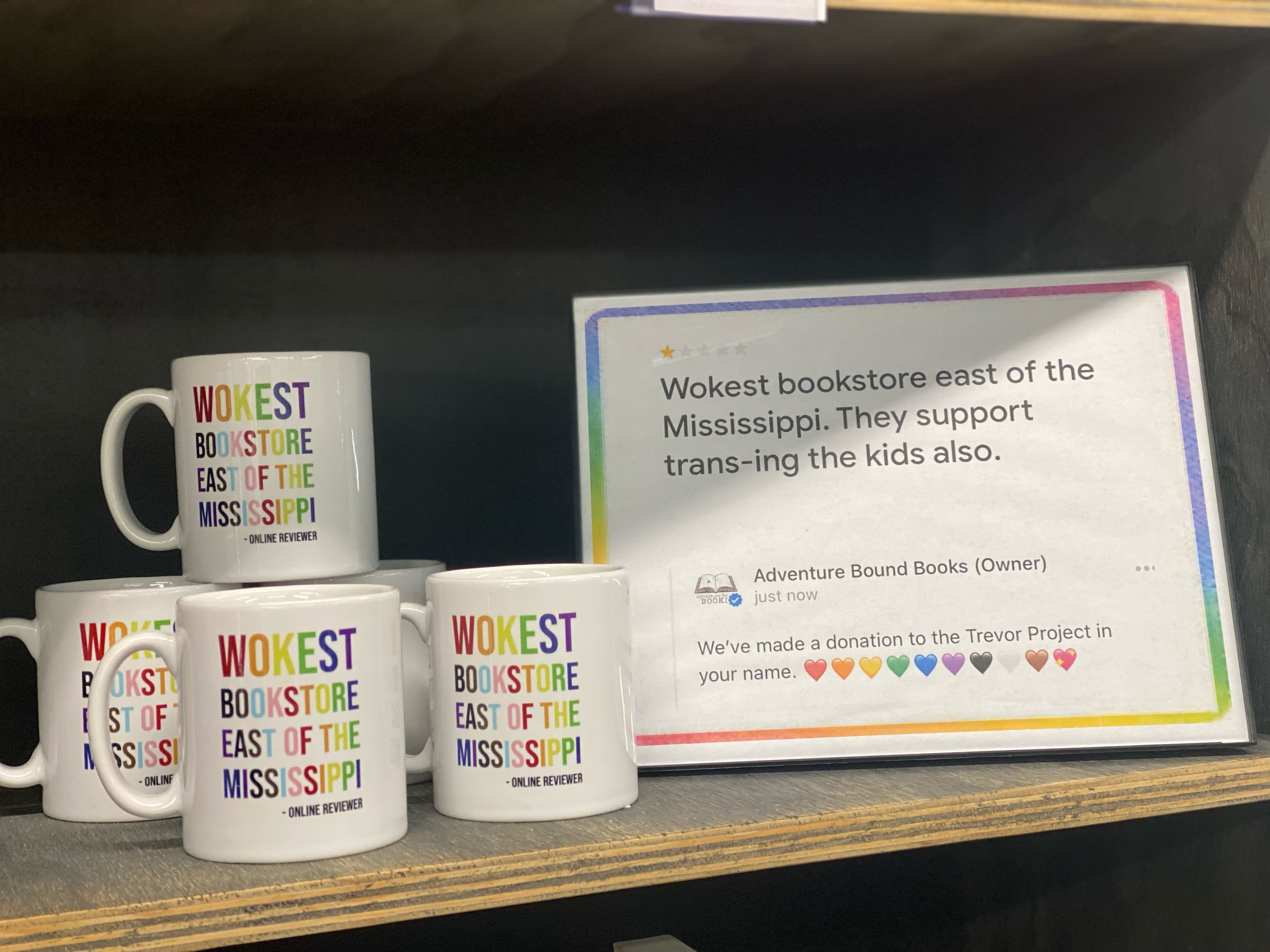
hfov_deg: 36.8
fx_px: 1908
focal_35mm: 52
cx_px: 635
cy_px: 476
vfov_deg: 28.0
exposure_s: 1/120
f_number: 2
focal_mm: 6
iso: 200
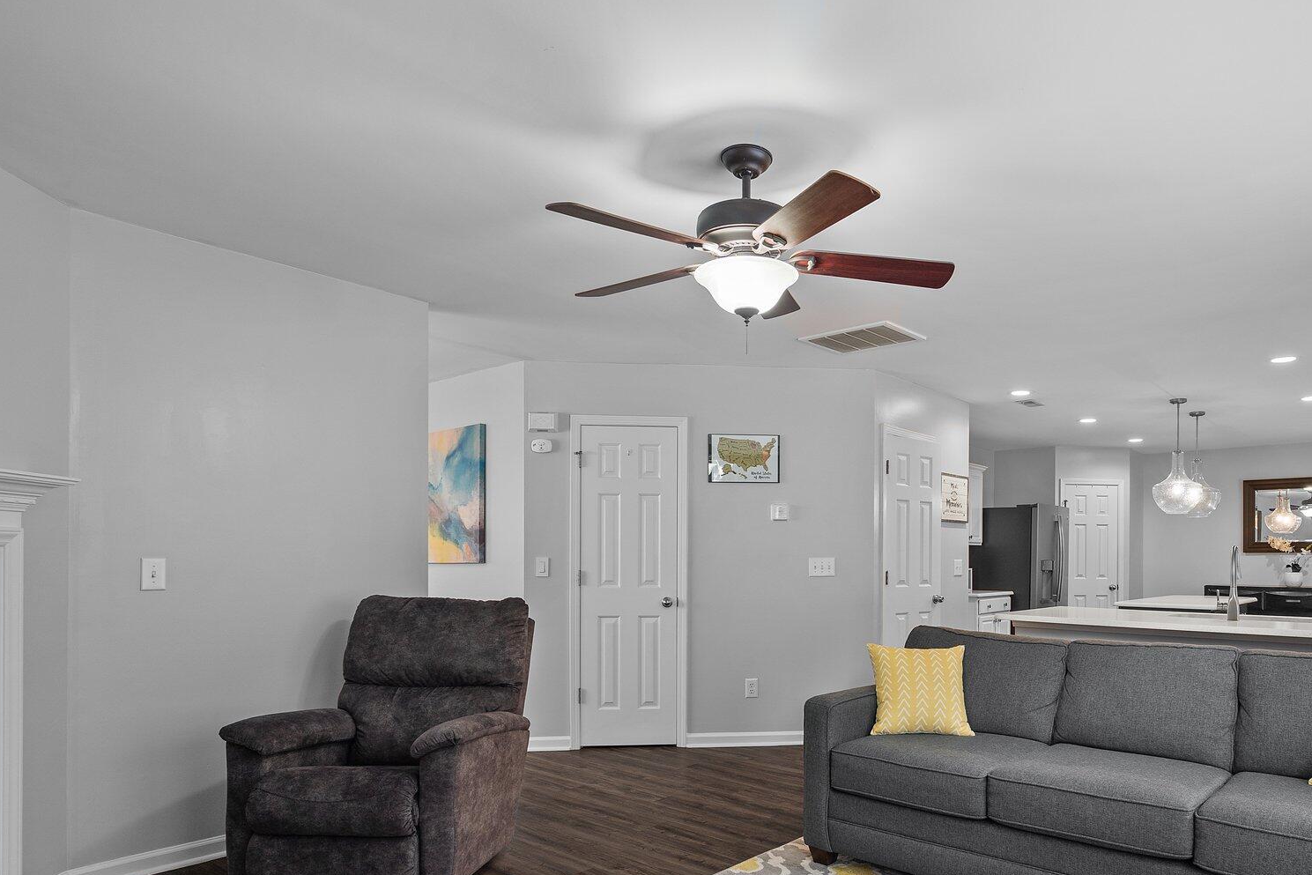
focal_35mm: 22
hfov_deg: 77.8
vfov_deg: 56.3
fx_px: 802
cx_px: 778
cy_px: 569
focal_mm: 16
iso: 400
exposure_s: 1/1.43
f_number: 8
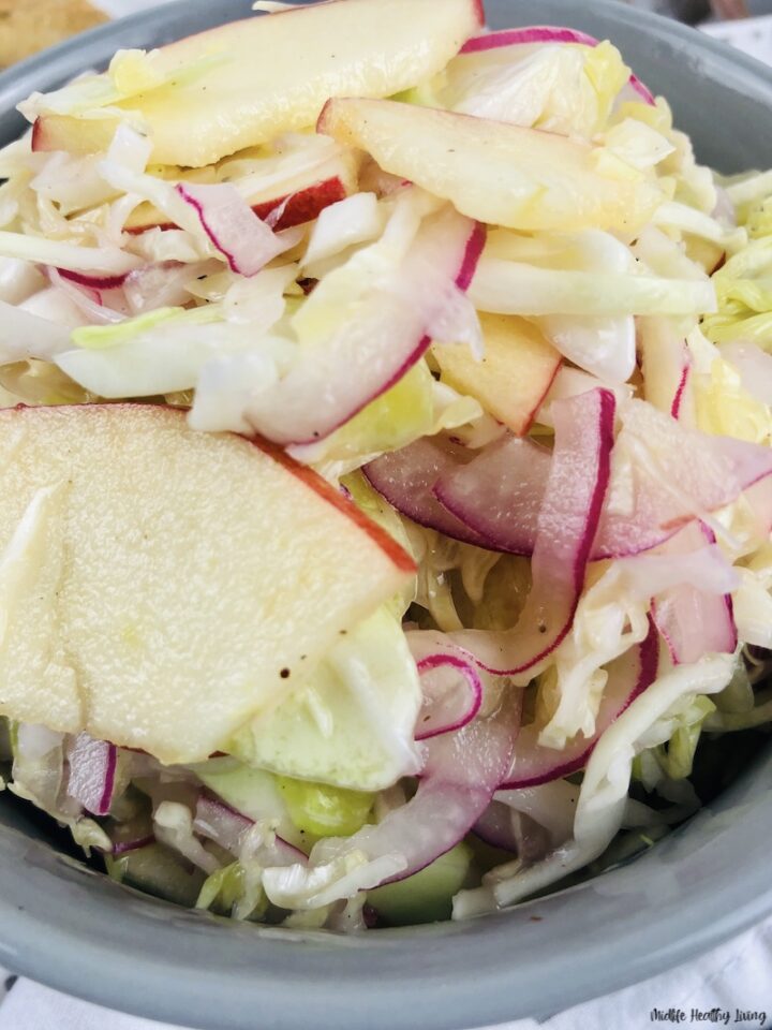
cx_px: 386
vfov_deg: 63.4
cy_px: 515
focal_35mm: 28
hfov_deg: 49.7
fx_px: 833
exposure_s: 1/120
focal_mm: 3.99
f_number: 1.8
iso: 32
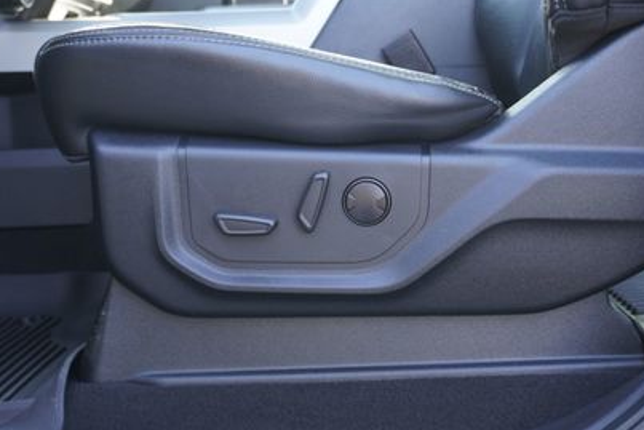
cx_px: 332
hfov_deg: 36.4
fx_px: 981
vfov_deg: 24.7
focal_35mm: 55
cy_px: 184
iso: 320
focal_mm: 23
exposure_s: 1/60
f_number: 4
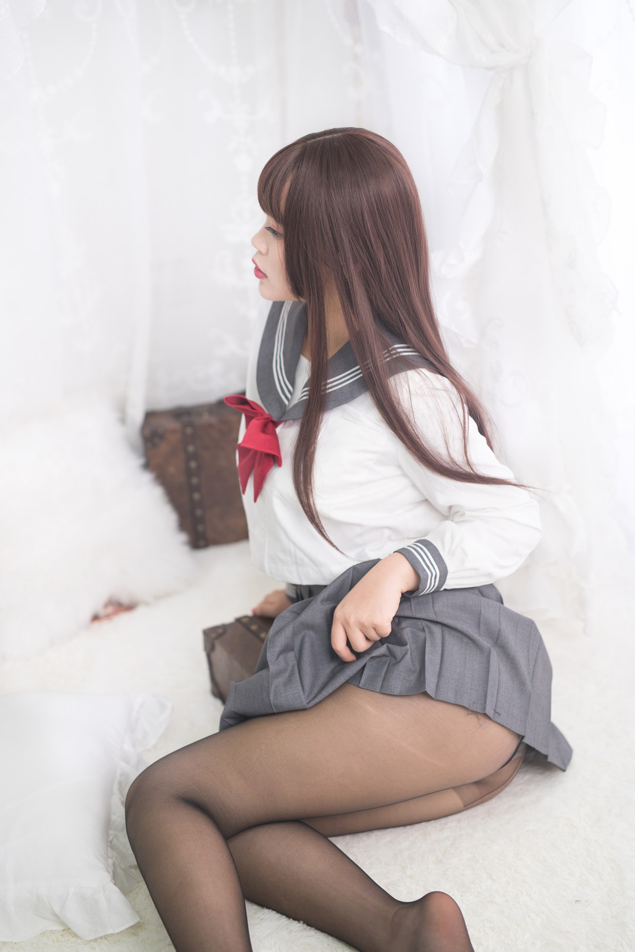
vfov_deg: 39.6
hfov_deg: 27.0
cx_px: 318
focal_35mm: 50
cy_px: 476
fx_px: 1322
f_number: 1.8
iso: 160
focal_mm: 50
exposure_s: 1/60
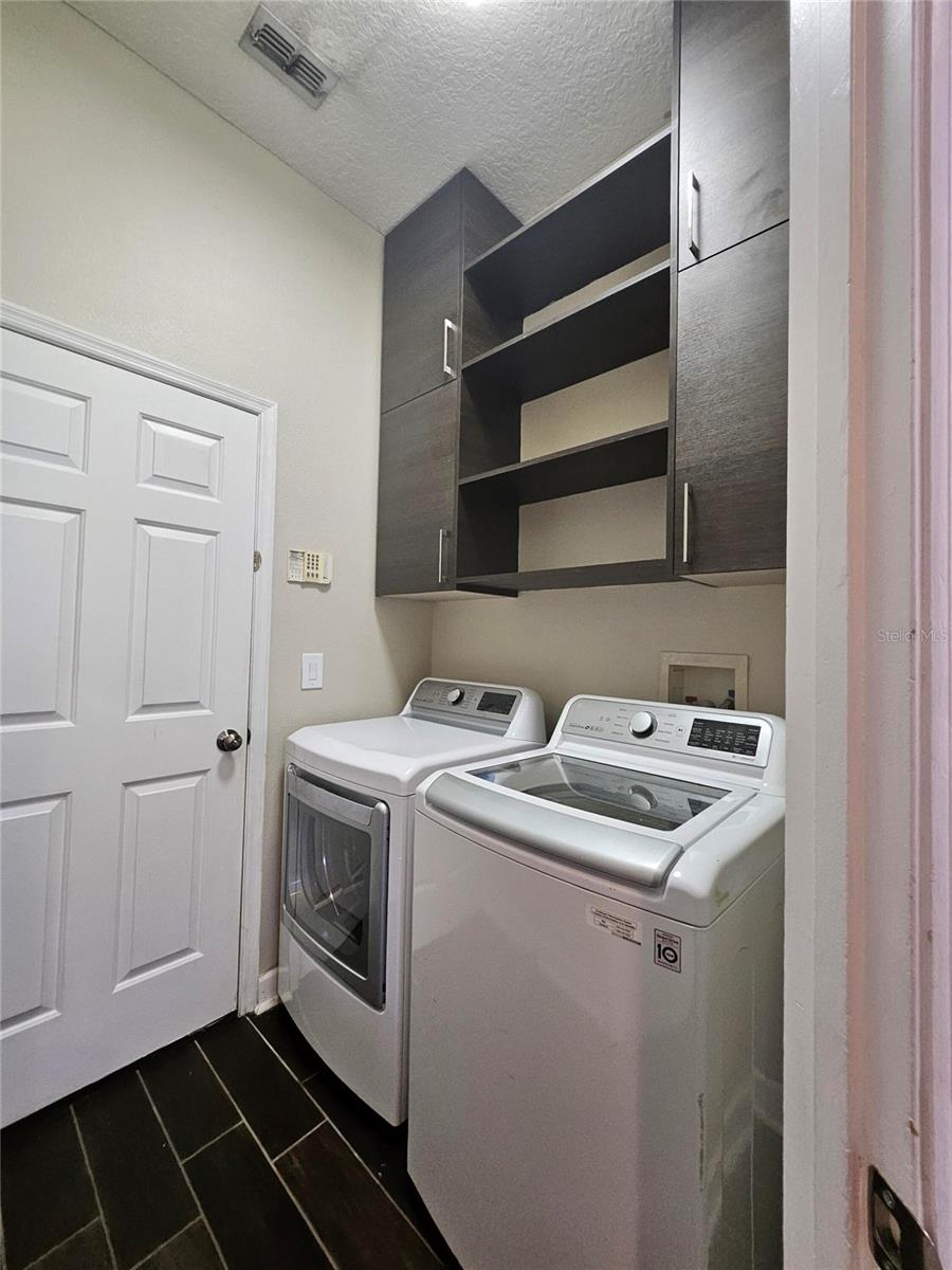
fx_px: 477
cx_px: 476
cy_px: 635
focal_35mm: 13
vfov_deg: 106.2
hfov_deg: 89.9
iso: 250
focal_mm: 1.74
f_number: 2.2
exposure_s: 1/60
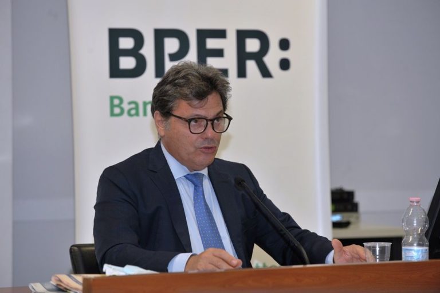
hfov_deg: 13.3
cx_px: 220
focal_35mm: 155
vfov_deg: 8.8
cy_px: 146
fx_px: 1893
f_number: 4
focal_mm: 155
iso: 800
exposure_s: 1/125
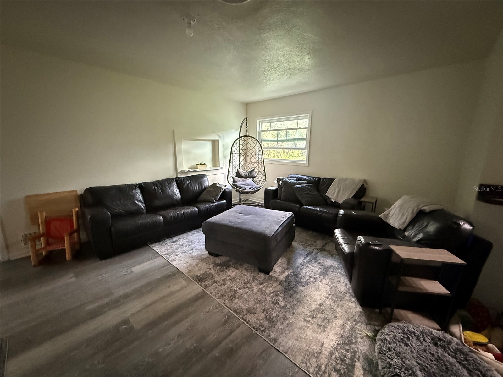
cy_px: 188
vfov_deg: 85.7
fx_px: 203
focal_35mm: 14
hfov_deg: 102.1
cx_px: 252
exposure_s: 1/60
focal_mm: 2.22
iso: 1250
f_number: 2.2
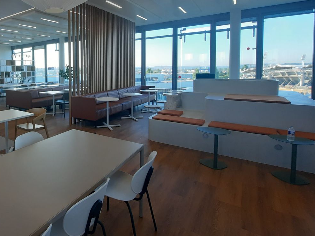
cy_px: 83
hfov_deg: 72.5
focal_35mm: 21
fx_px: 191
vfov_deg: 62.2
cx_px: 73
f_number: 2.2
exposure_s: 1/50
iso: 64
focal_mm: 1.74
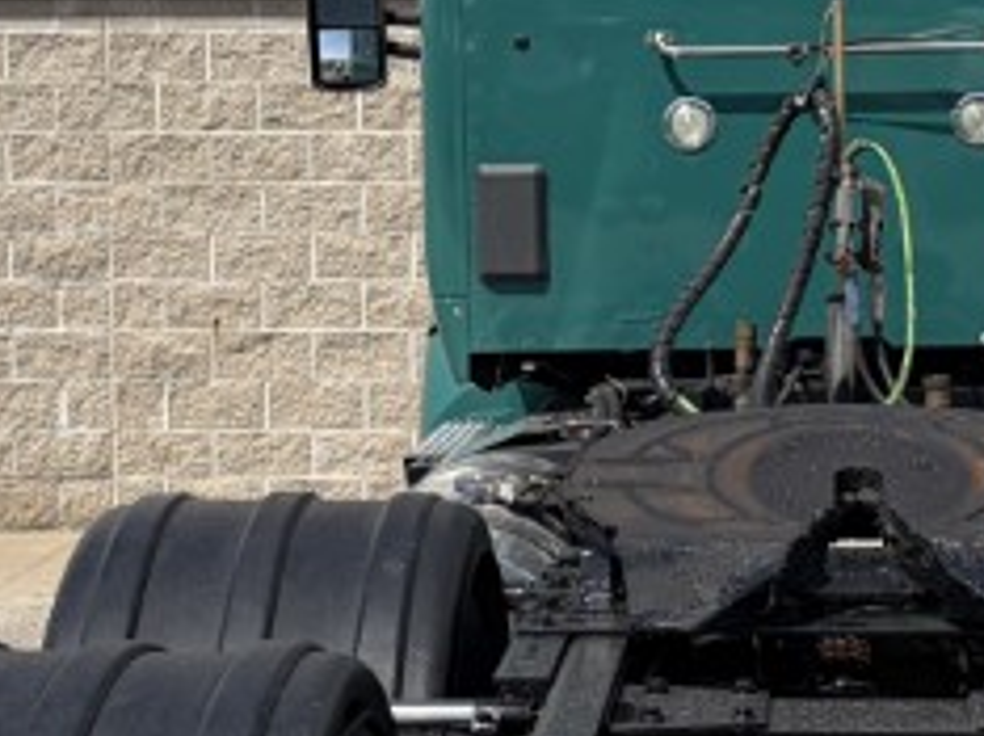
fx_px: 3237
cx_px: 702
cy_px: 370
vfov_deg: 13.0
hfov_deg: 17.2
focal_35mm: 114
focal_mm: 5.96
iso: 50
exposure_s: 1/4608
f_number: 1.6
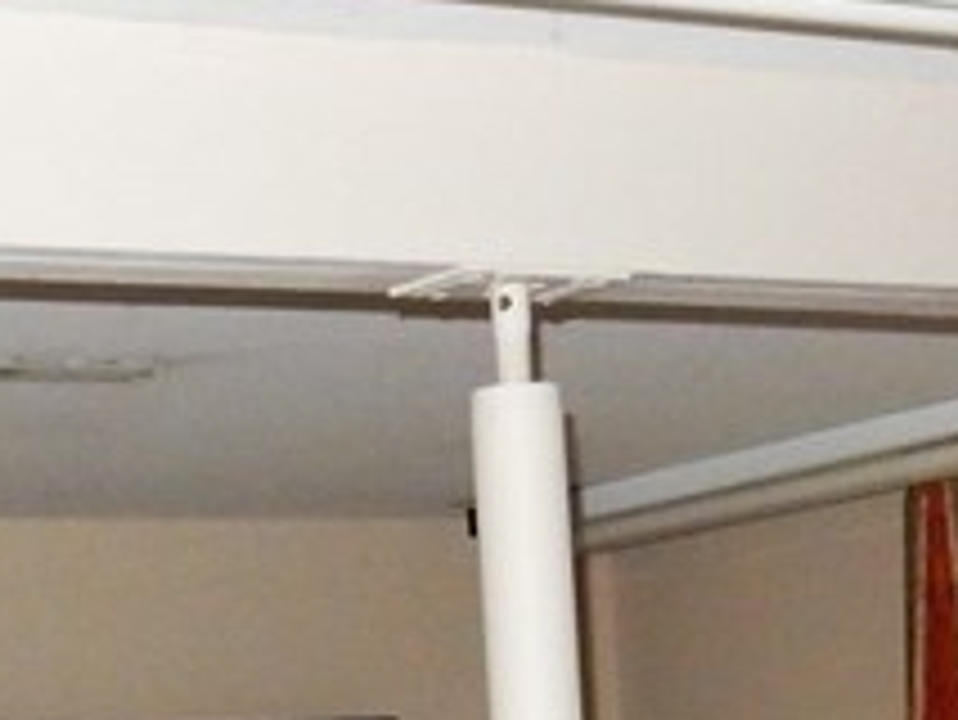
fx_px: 3323
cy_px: 1244
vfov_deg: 11.6
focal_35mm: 120
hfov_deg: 16.3
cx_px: 187
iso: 450
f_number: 3.7
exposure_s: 1/30
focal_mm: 4.5
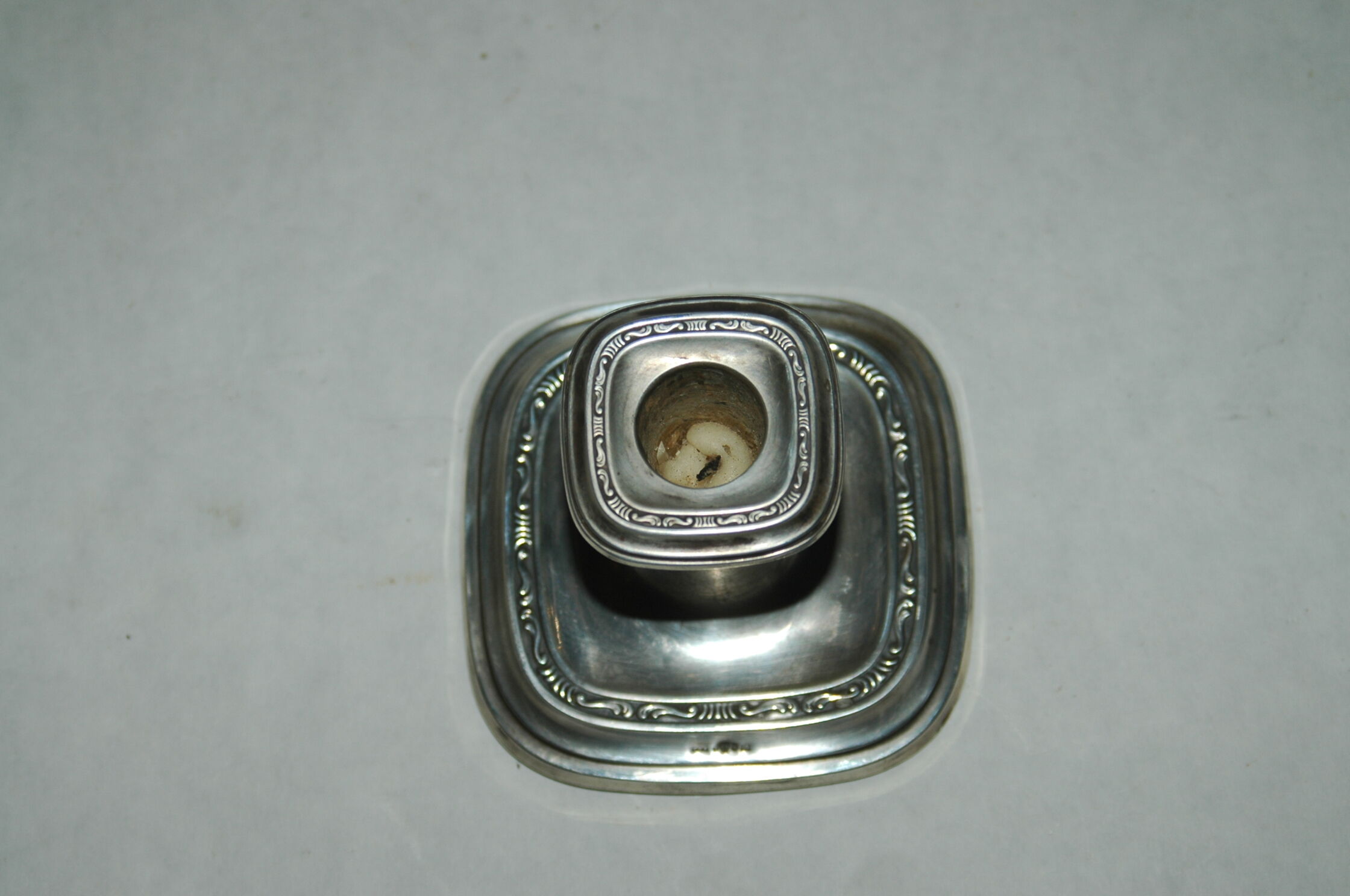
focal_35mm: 75
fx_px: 2809
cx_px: 675
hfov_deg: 27.0
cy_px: 448
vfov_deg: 18.1
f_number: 5.6
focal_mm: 50
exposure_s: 1/125
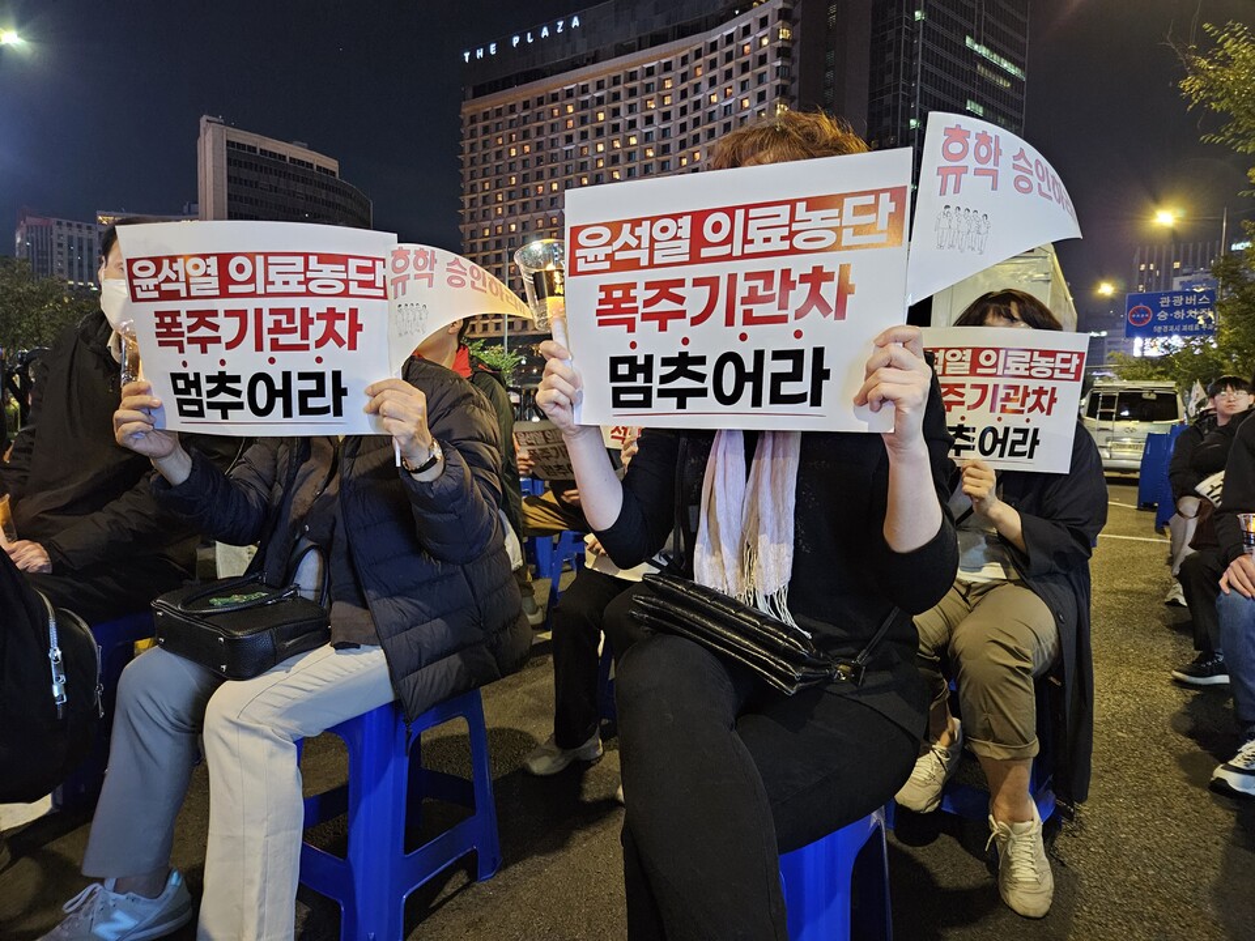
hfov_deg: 73.9
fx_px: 834
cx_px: 628
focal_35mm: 23
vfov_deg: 58.9
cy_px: 470
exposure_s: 1/24
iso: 800
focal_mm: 5.4
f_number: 1.8
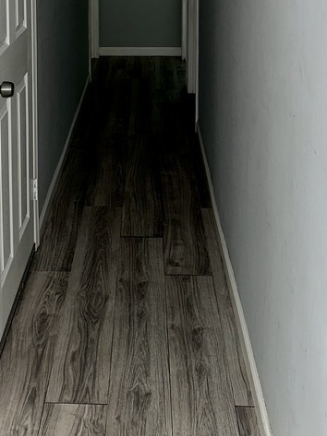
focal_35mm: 52
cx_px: 127
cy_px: -26
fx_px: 656
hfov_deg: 27.9
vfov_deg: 32.9
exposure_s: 1/16
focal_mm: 6.86
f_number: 1.78
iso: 80
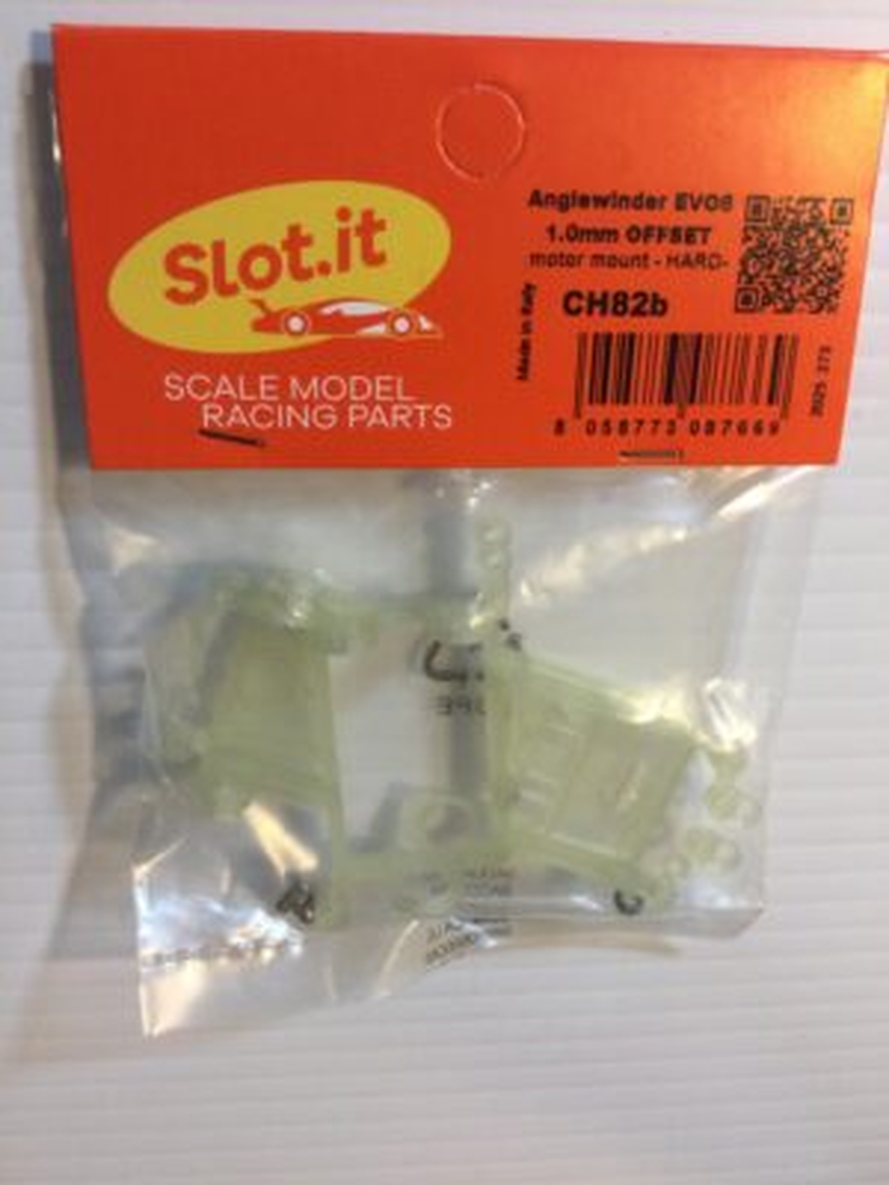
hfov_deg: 45.4
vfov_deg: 58.4
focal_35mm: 31
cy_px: 592
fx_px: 1062
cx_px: 444
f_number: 2.4
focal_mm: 3.3
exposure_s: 1/33
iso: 80
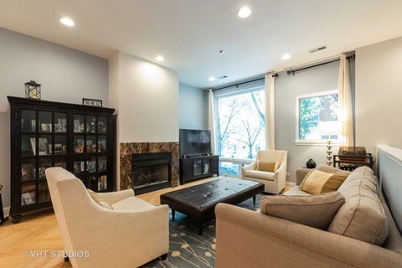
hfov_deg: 100.4
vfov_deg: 77.3
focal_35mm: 15
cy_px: 134
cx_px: 201
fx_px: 167
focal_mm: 15
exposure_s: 1.3
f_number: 11
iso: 200
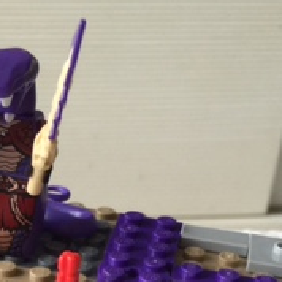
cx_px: -13
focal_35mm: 92
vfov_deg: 17.9
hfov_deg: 18.3
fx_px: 848
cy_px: 339
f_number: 2.2
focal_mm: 4.15
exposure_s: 1/30
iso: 50
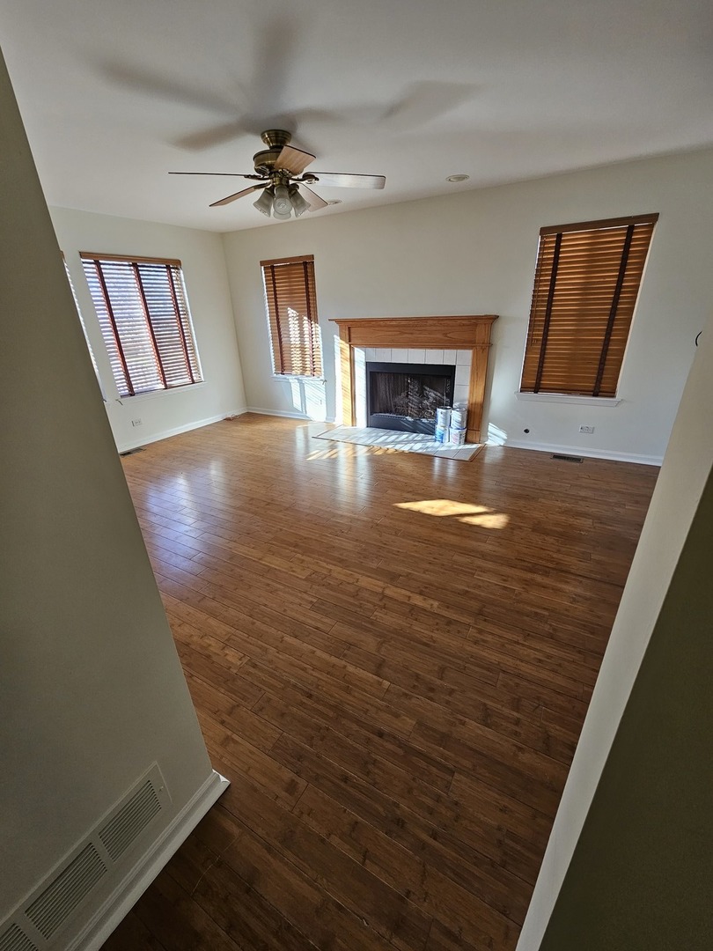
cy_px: 476
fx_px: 357
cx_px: 356
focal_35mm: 13
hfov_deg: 89.9
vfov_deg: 106.2
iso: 100
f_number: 2.2
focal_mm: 2.2
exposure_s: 1/60
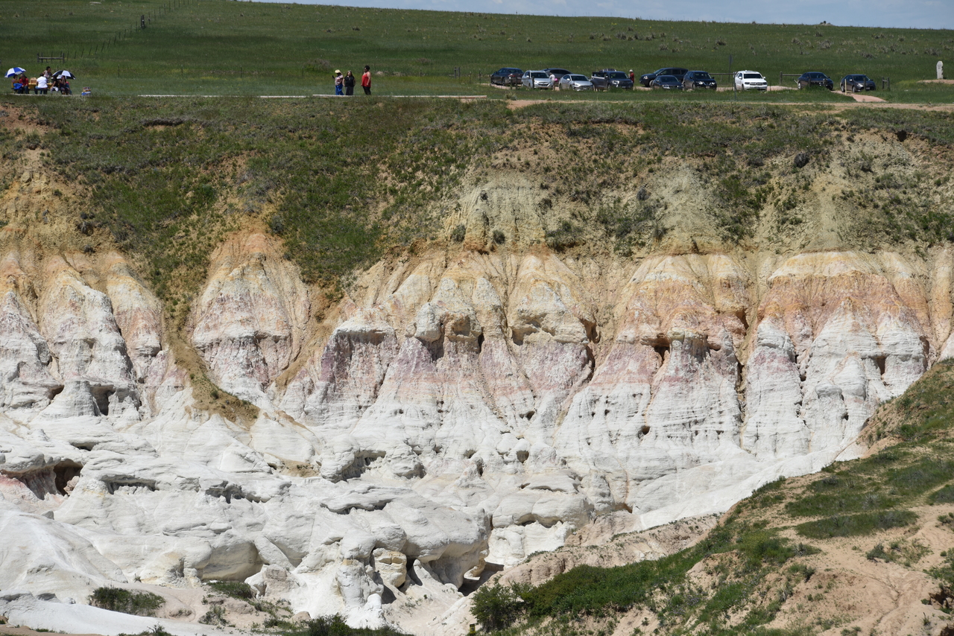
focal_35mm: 170
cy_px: 318
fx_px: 4506
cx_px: 477
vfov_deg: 8.1
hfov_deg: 12.1
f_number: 10
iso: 100
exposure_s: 1/400
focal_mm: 170
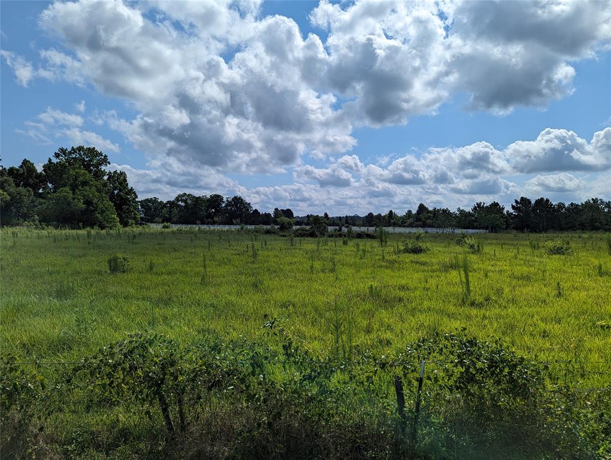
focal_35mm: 24
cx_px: 306
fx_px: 424
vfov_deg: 56.9
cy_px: 230
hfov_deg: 71.5
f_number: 1.85
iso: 44
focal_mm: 6.81
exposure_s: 1/6289
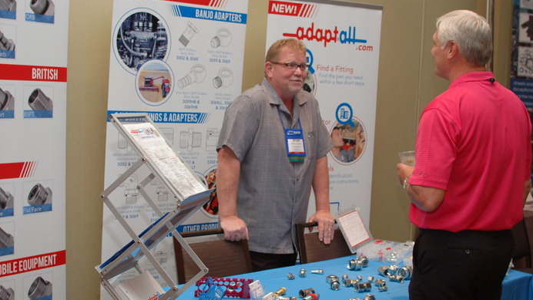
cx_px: 269
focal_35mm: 56
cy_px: 150
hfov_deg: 37.5
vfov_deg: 21.6
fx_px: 785
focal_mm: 35
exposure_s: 1/60
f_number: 4
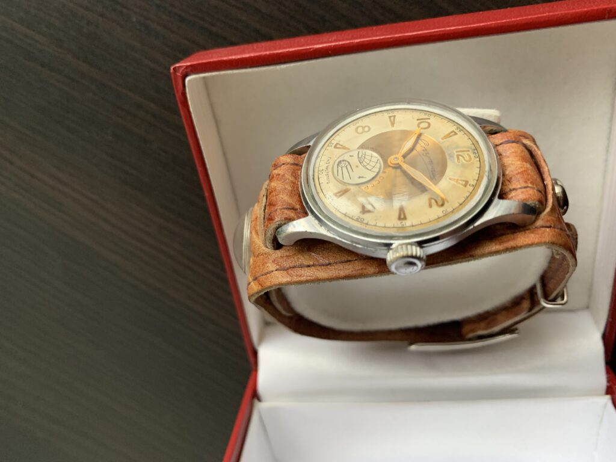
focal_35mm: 26
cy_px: 231
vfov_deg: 53.1
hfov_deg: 67.3
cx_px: 308
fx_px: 463
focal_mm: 4.25
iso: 320
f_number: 1.8
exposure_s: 1/60
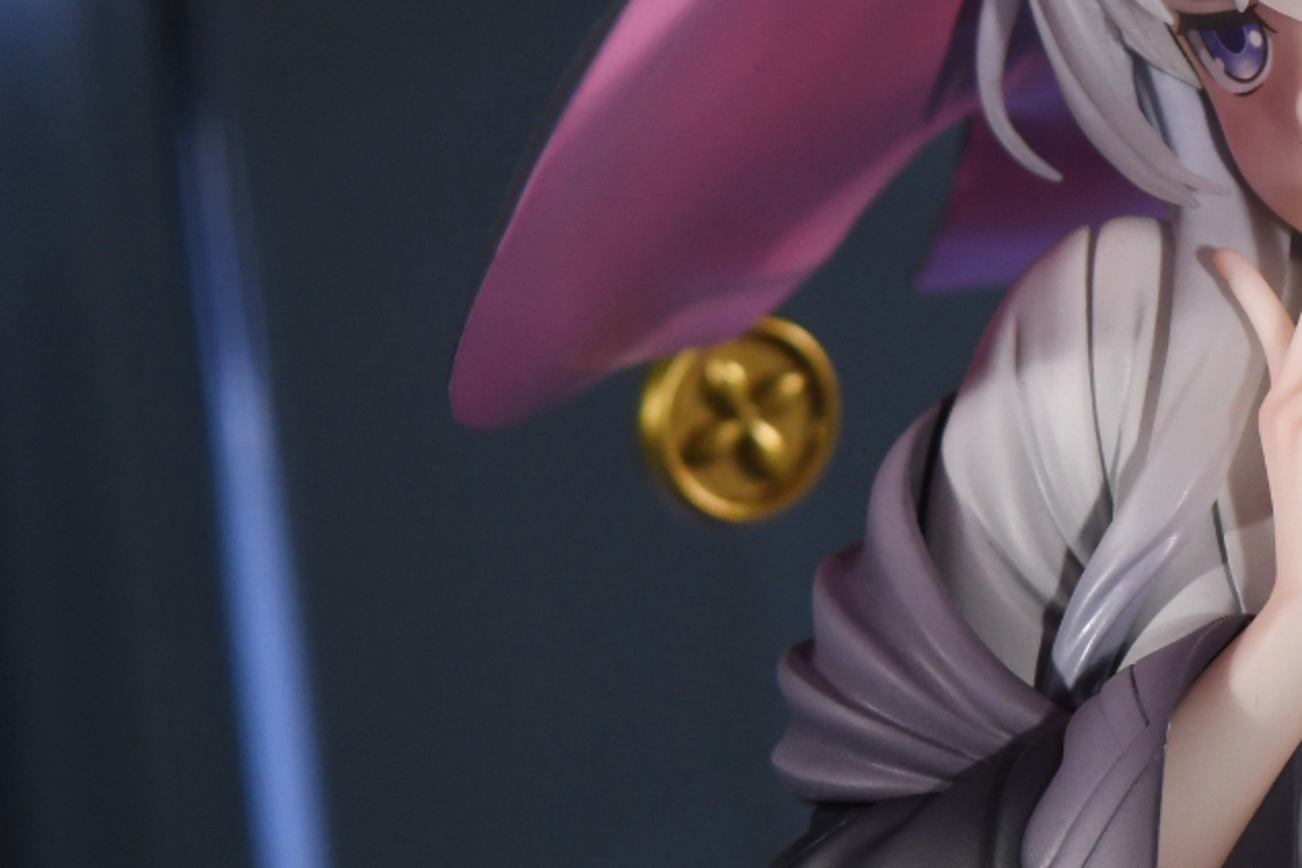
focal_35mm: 211
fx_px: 7641
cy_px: 432
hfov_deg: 9.6
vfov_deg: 6.5
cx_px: 1504
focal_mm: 55
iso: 1000
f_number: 8
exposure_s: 1/1000
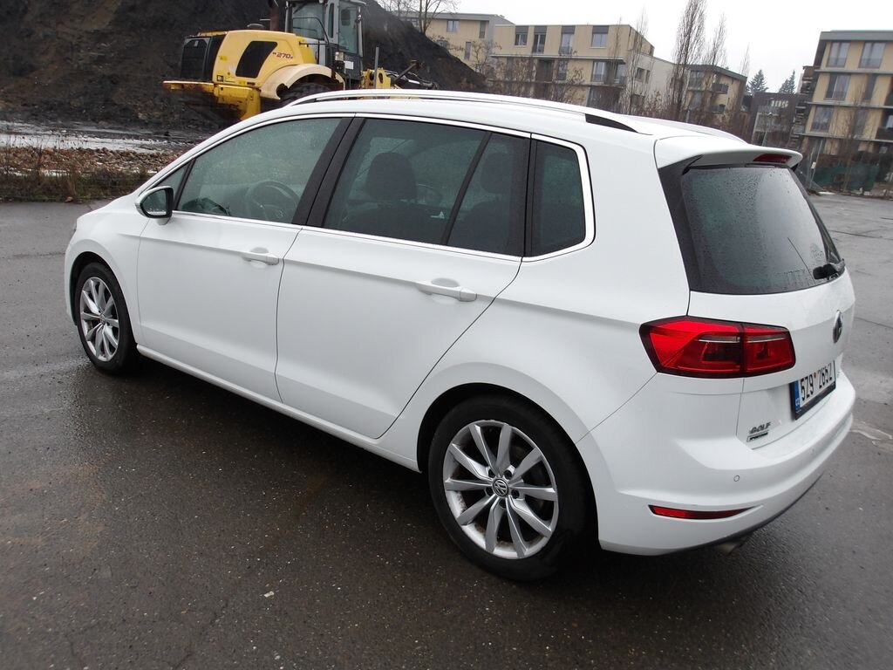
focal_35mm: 27
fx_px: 697
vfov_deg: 51.4
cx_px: 446
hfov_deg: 65.3
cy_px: 335
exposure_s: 1/197
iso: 100
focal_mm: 4.9
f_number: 3
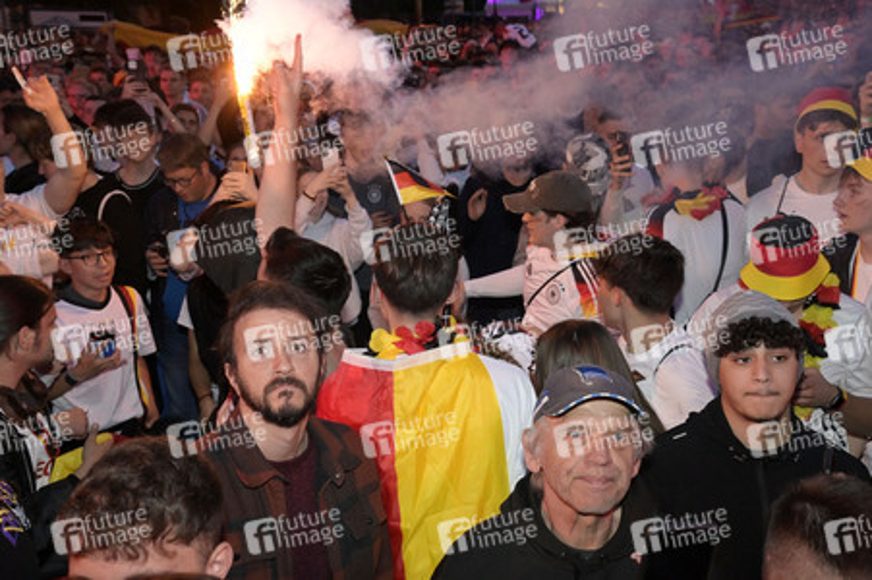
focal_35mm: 52
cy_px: 290
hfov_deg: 38.2
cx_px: 436
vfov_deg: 26.0
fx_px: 1259
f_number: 8
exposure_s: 1/250
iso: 8000
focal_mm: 52
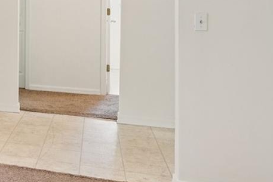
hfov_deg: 29.2
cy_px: -11
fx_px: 425
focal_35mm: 56
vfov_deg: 23.0
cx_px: -78
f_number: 8
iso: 400
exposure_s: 1/15
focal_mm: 16
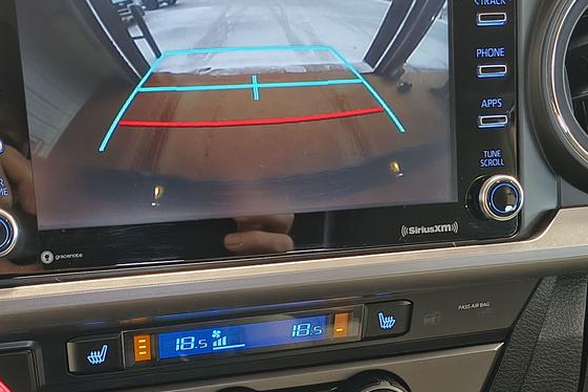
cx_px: 244
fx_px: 931
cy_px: 360
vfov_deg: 23.1
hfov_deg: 35.0
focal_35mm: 57
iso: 1241
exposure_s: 1/40
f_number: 1.8
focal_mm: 5.56
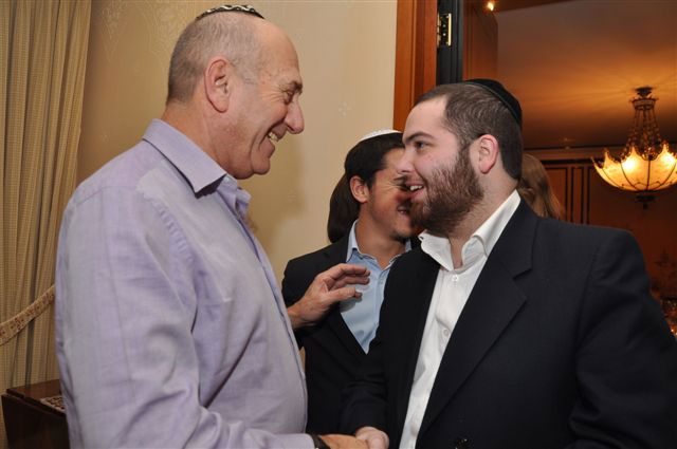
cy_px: 224
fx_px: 507
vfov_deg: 47.8
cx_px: 338
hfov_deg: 67.4
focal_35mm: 27
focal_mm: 18
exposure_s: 1/60
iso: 400
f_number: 5
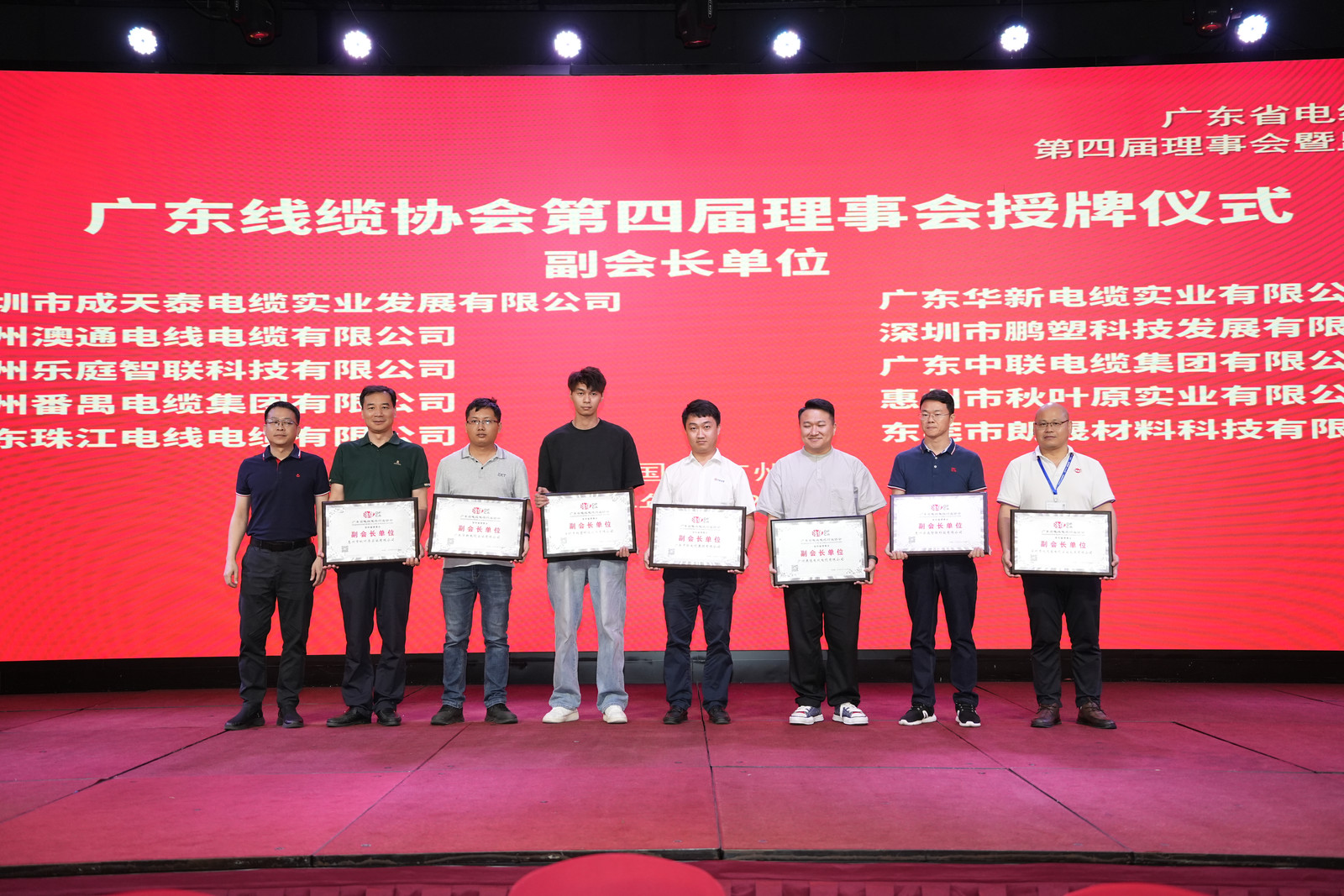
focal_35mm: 42
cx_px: 672
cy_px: 448
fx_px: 1568
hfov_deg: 46.4
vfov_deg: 31.9
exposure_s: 1/200
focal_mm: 42
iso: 1250
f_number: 3.5
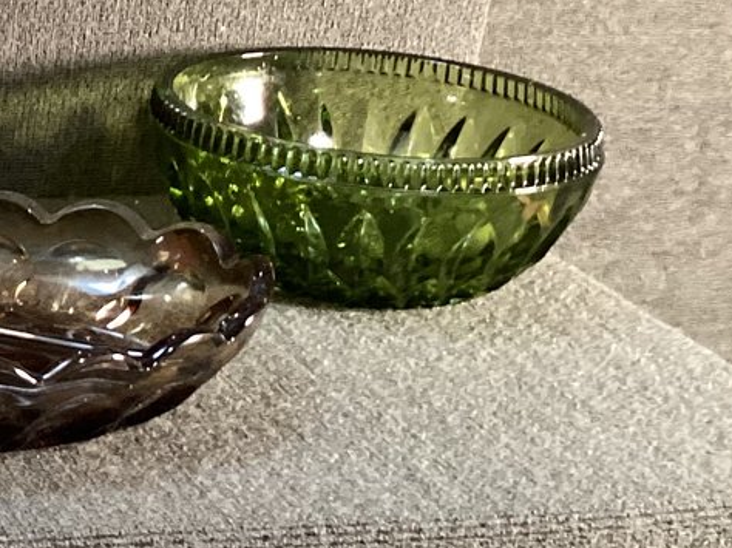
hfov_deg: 17.5
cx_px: -425
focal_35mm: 99
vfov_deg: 14.9
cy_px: 248
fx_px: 2092
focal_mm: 3.3
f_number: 2.4
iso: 200
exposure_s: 1/60
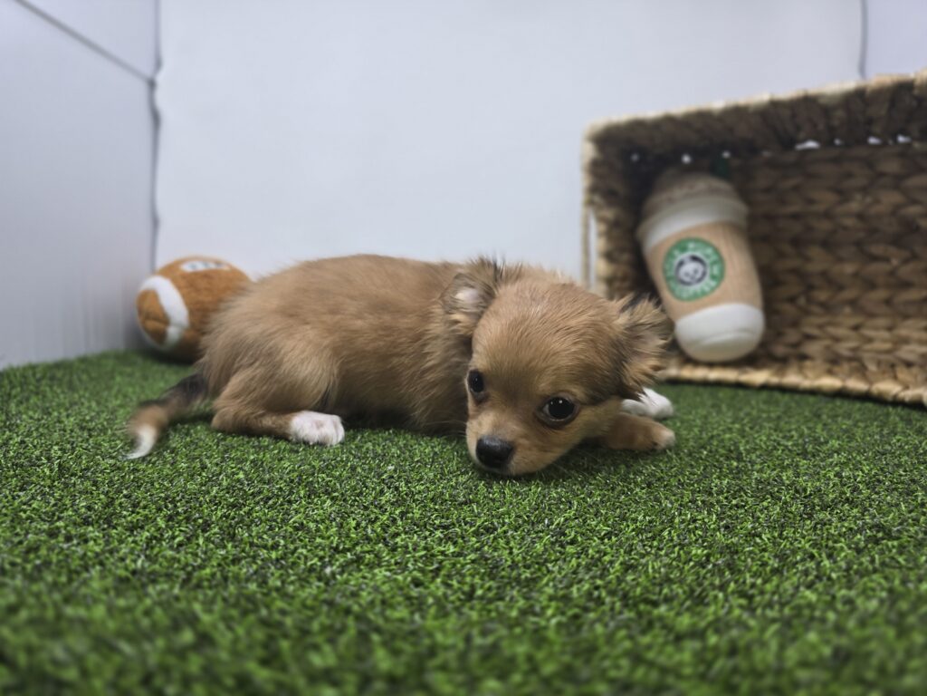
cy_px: 348
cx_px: 464
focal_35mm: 23
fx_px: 616
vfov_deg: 58.9
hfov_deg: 73.9
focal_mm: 6.3
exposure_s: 1/120
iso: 50
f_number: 1.7
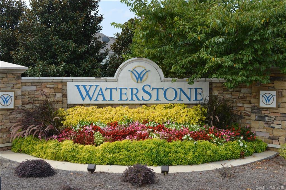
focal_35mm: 36
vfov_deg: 36.8
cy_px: 95
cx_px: 143
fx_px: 286
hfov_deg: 53.2
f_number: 7.1
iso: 100
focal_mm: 24
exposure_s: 1/200
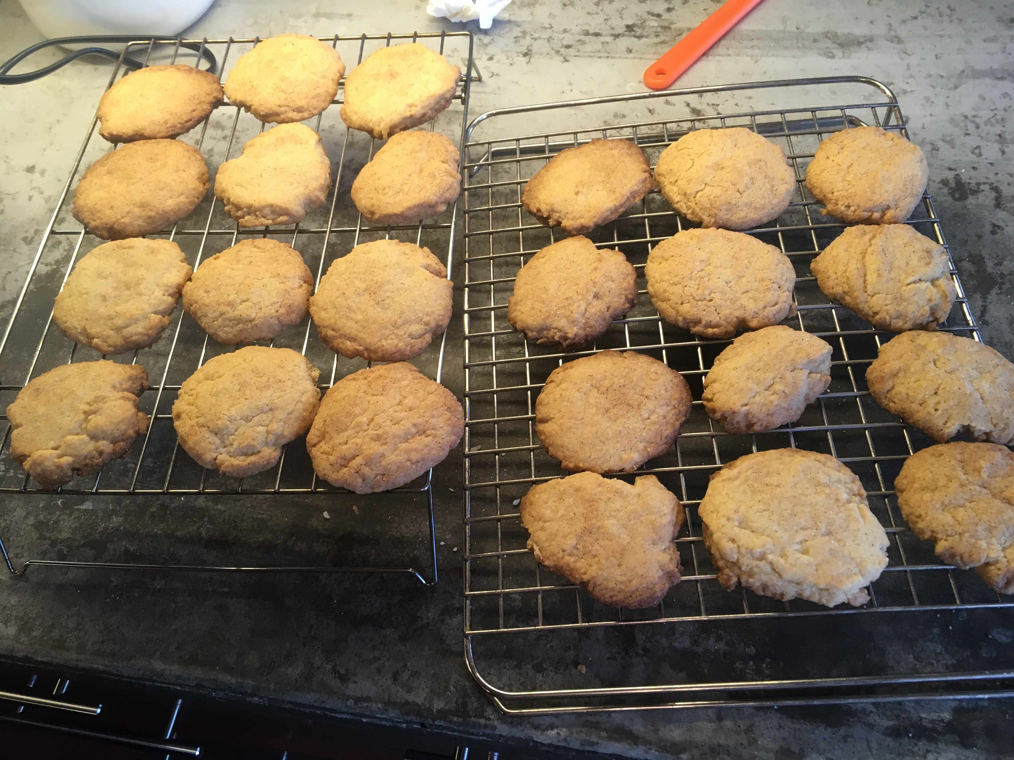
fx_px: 849
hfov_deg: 61.7
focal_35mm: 29
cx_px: 507
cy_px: 380
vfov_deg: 48.2
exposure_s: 1/30
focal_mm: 4.15
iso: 64
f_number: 2.2
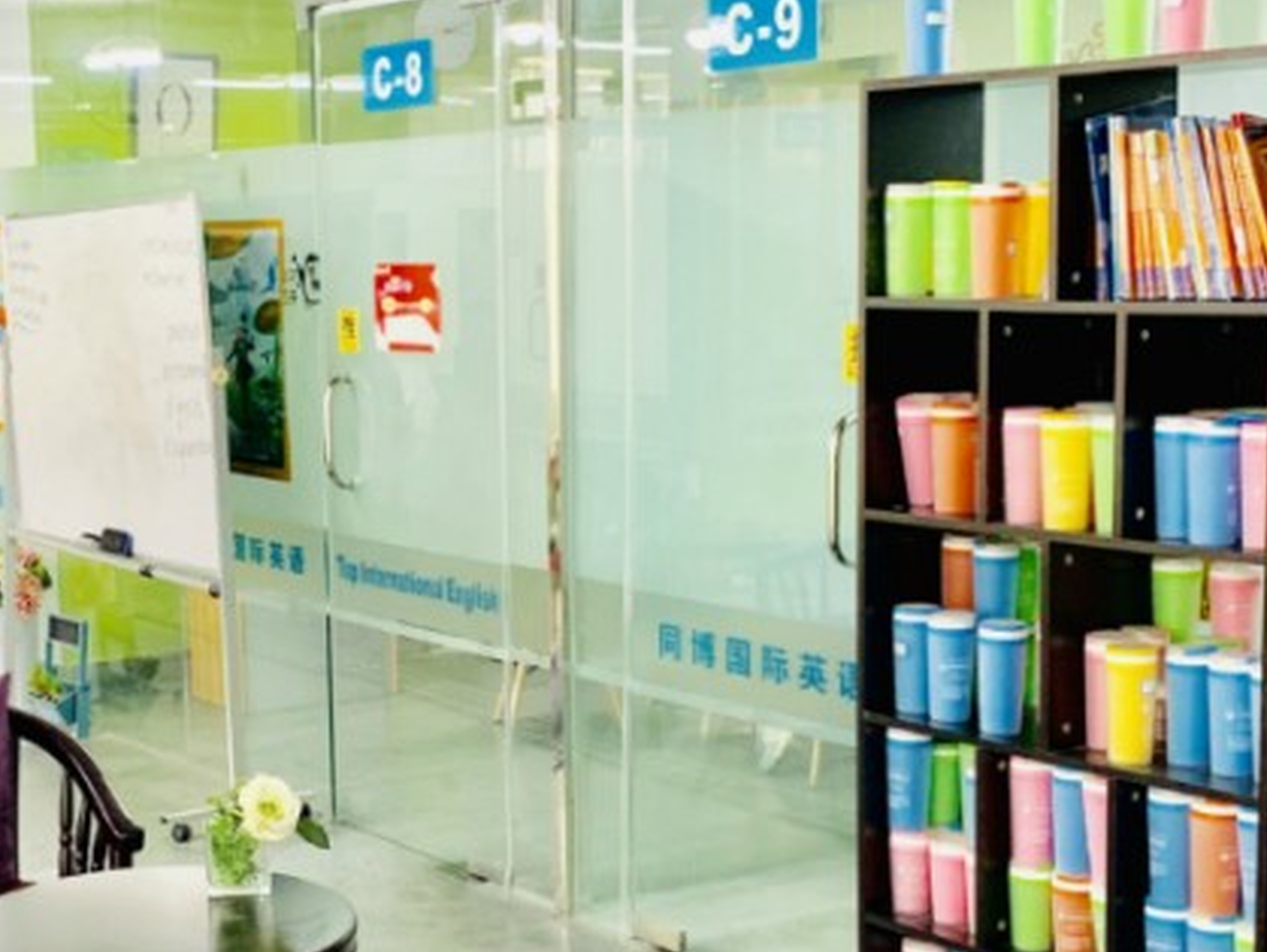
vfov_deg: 23.6
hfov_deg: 30.6
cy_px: 617
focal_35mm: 62
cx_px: 296
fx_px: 2271
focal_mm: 4.25
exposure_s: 1/60
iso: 200
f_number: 1.8
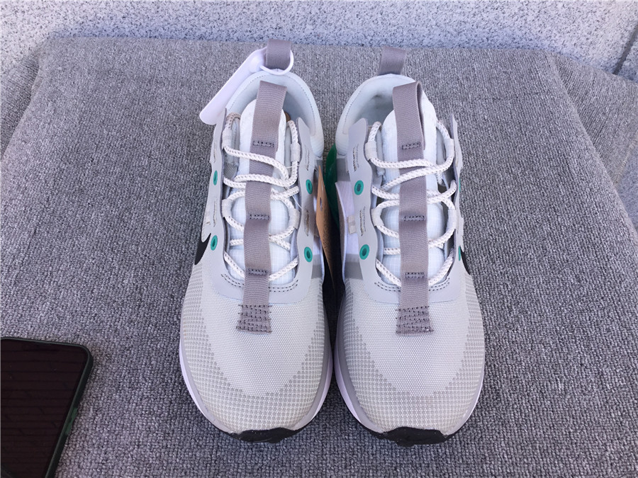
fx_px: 571
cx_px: 319
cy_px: 239
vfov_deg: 45.4
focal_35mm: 31
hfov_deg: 58.4
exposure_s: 1/121
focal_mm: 3.3
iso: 25
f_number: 2.4
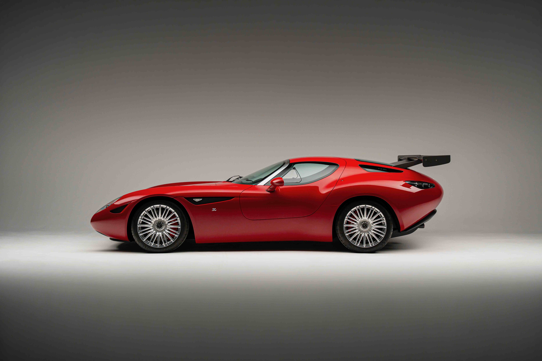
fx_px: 771
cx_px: 271
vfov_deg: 26.4
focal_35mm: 51
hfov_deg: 38.7
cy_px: 180
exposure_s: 1/80
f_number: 2.8
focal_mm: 51.2
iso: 800
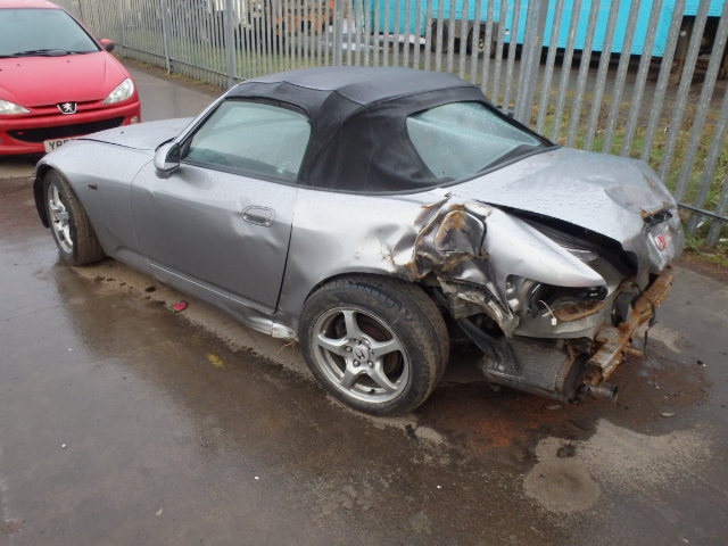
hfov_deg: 63.4
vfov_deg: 49.7
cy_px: 273
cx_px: 364
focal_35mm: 28
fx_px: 589
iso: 250
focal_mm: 5
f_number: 3.9
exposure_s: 1/30
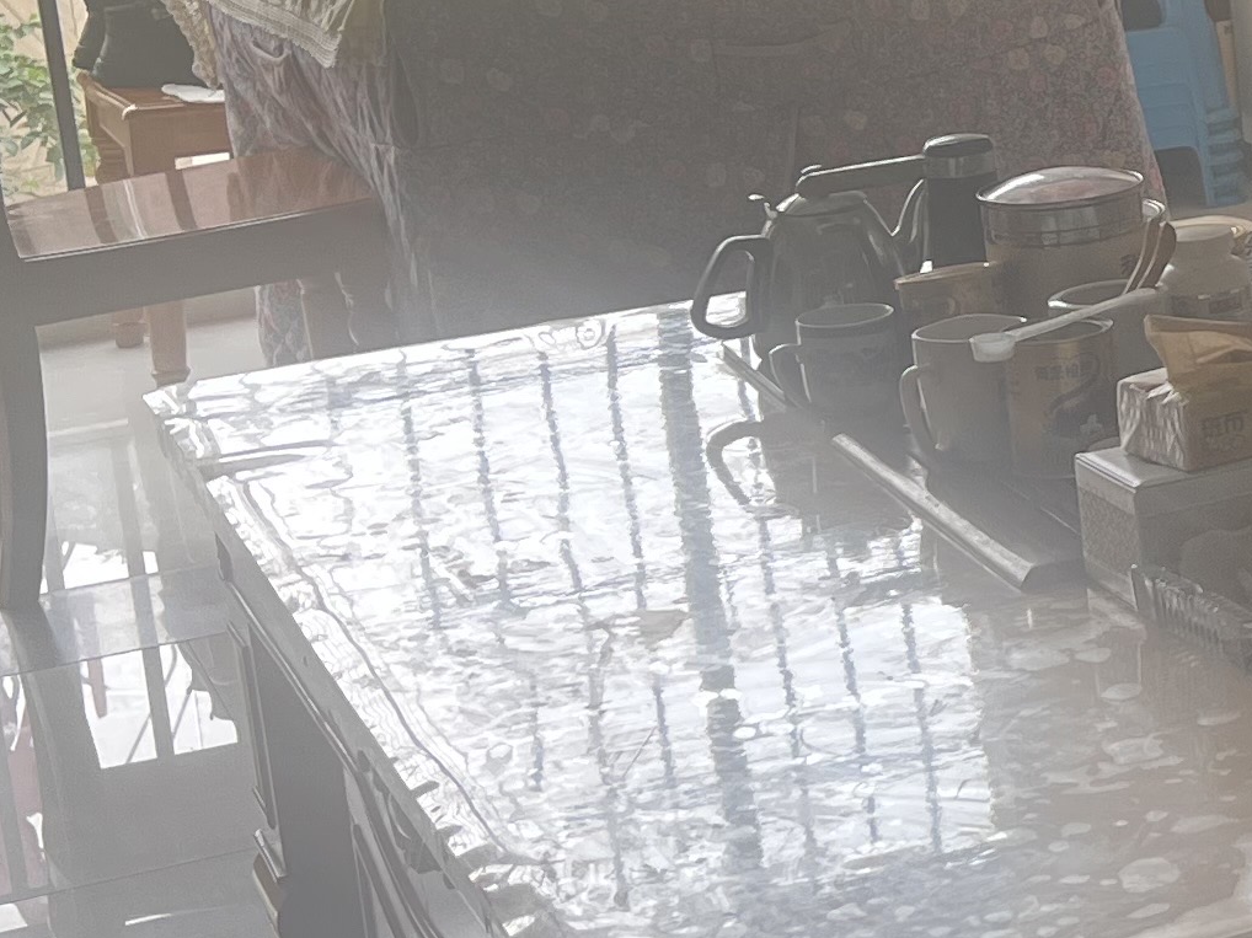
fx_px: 3724
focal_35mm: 103
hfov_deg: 17.1
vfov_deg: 14.3
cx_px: 1906
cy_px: 166
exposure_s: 1/121
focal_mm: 5.7
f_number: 1.5
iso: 40
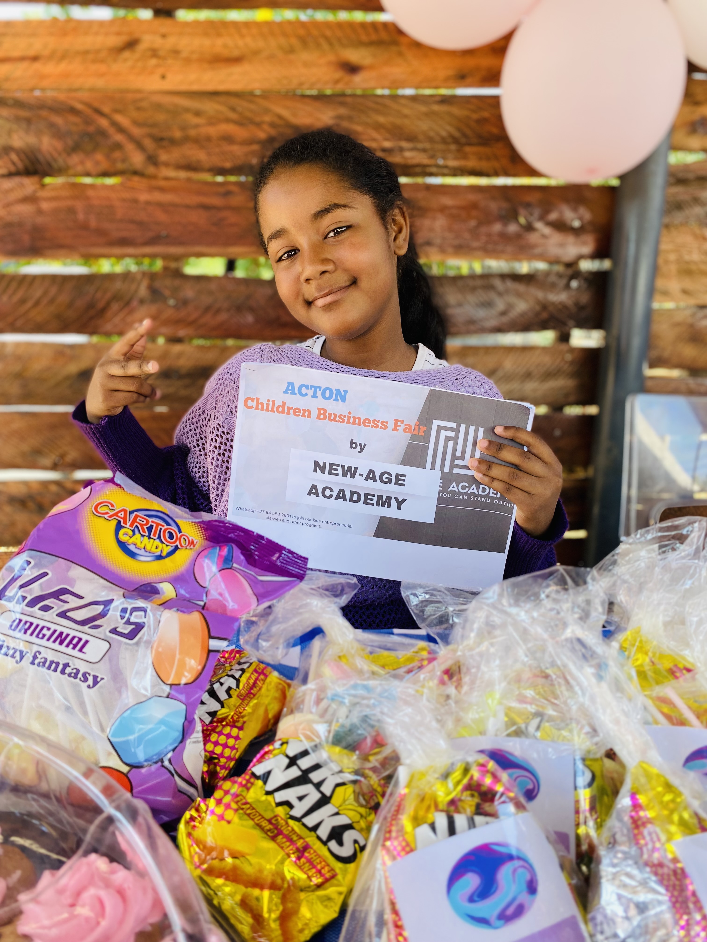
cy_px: 471
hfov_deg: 53.1
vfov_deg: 67.3
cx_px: 354
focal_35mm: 26
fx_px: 708
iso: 40
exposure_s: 1/122
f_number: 1.8
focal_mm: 4.25
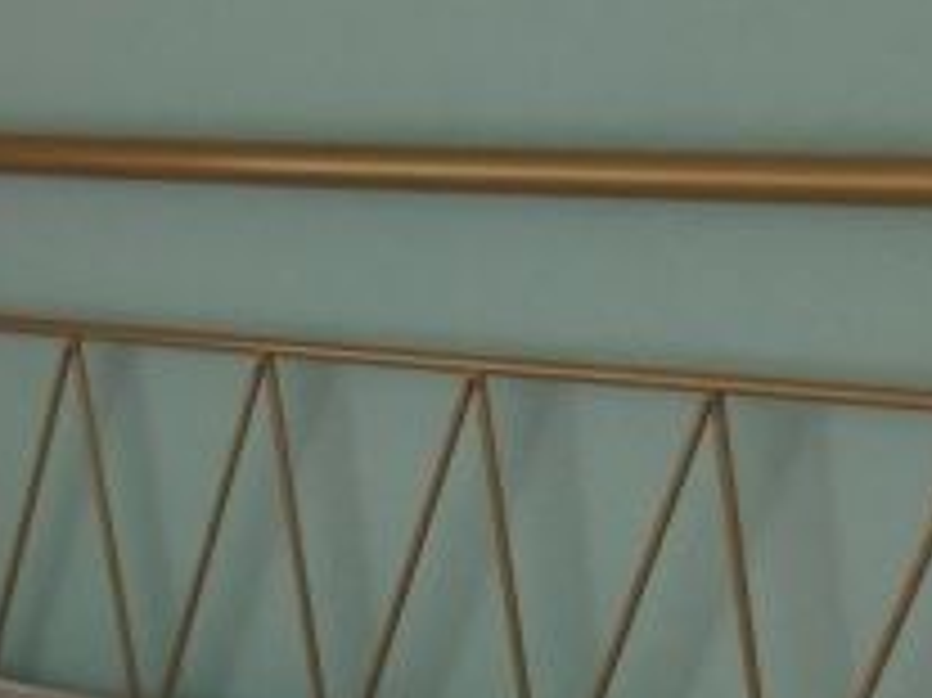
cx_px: -558
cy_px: 937
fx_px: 3121
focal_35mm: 116
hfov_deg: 15.4
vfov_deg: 12.3
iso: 174
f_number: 1.8
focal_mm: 3.95
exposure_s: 1/50
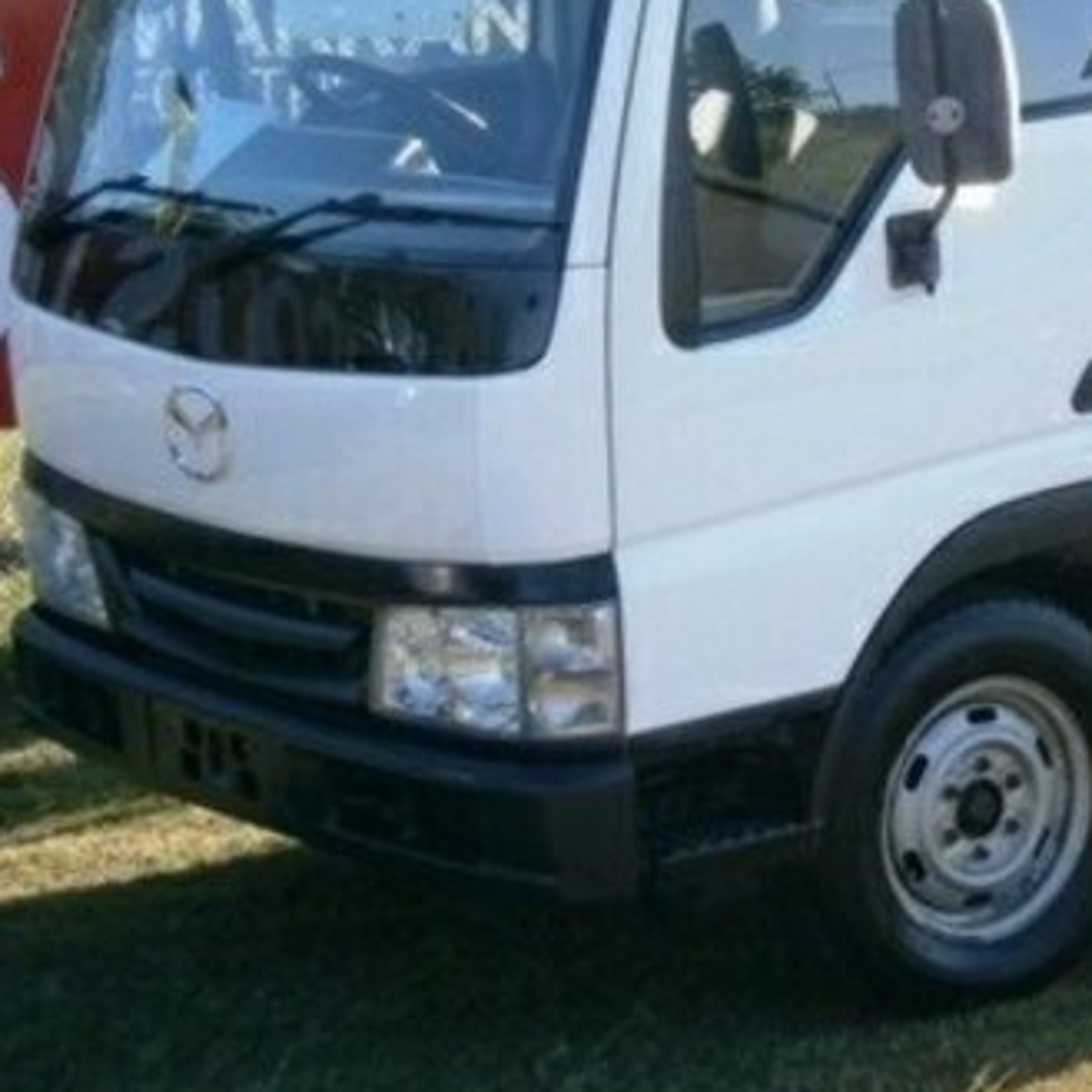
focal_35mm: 101
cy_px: 422
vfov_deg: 17.2
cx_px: 1085
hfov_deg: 16.9
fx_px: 3605
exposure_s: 1/400
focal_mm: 8.3
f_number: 3.4
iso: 80
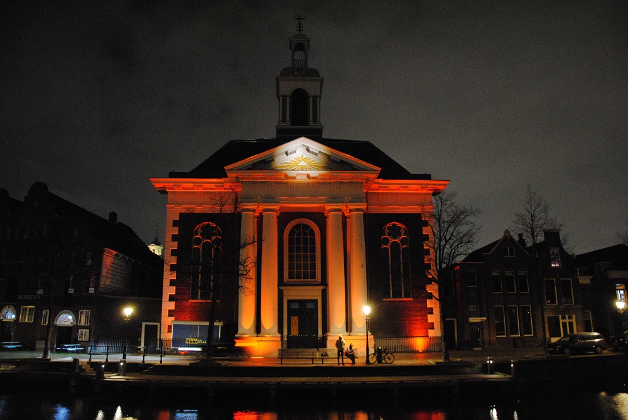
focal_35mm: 27
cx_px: 314
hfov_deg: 67.3
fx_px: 471
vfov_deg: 48.0
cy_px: 210
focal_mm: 18
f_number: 3.5
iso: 1600
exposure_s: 1/2.5
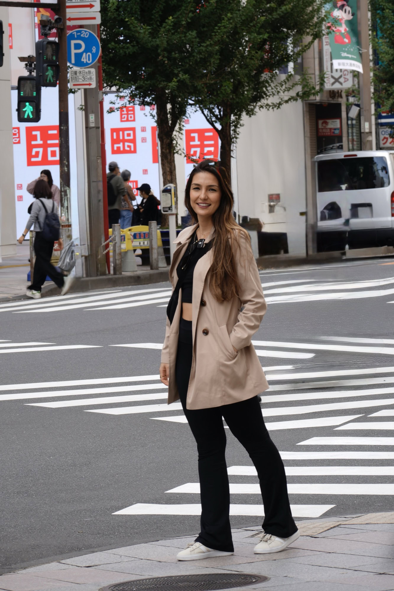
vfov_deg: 10.2
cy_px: 296
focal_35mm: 202
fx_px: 3316
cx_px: 197
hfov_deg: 6.8
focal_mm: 135
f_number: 11
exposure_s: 1/30
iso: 64
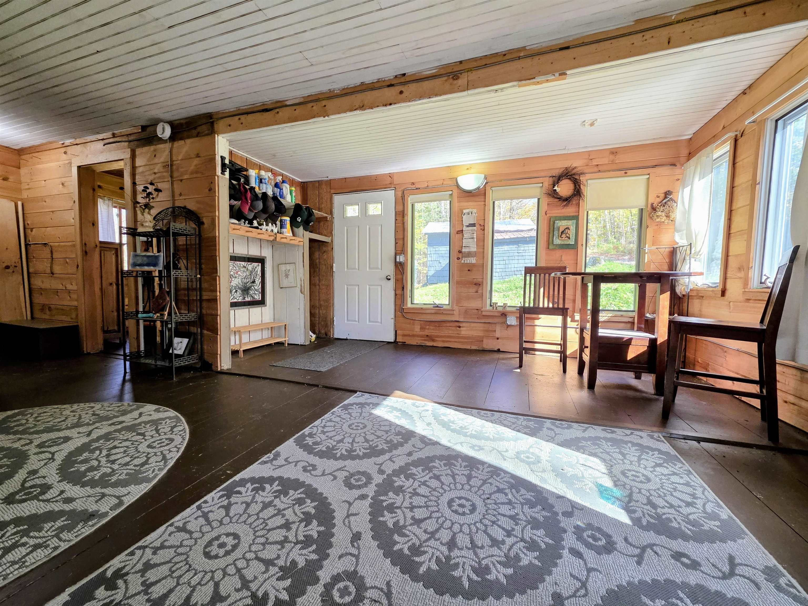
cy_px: 303
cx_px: 404
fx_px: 303
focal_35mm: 13
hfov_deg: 106.2
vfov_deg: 89.9
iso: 160
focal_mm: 2.2
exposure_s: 1/120
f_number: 1.9
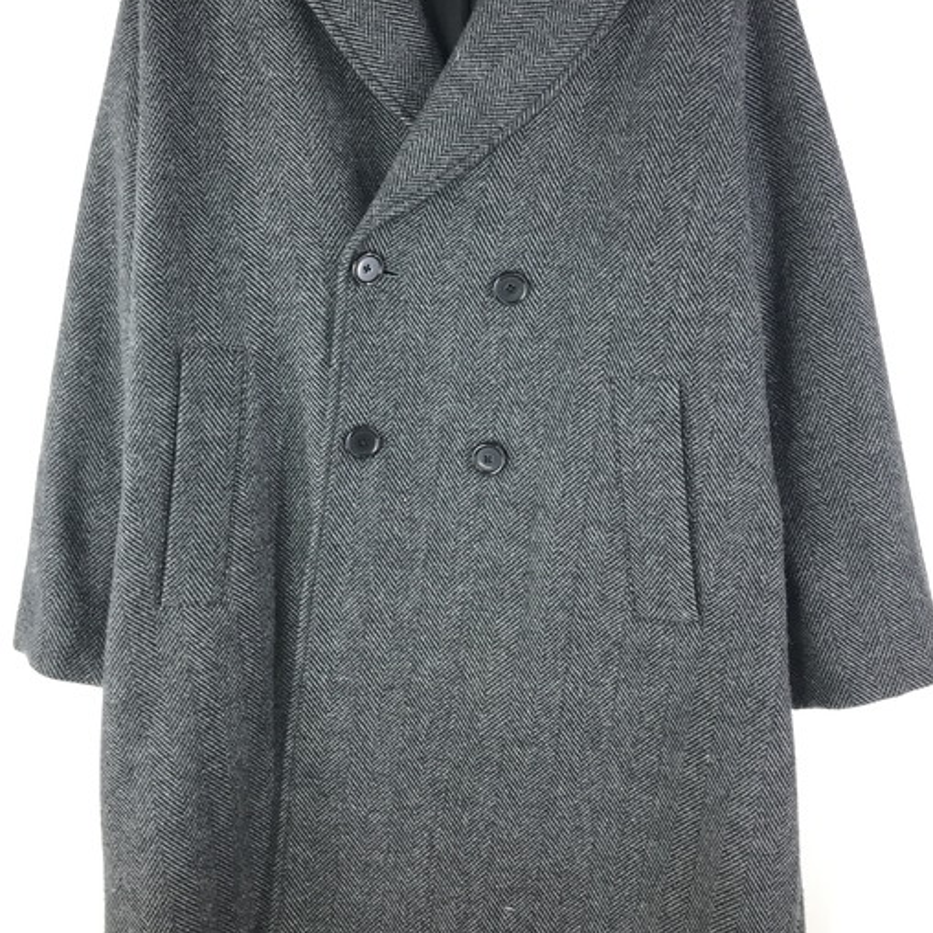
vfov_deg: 42.4
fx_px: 1189
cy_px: 331
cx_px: 463
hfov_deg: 42.8
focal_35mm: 39
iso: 25
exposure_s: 1/50
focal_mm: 3.99
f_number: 1.8
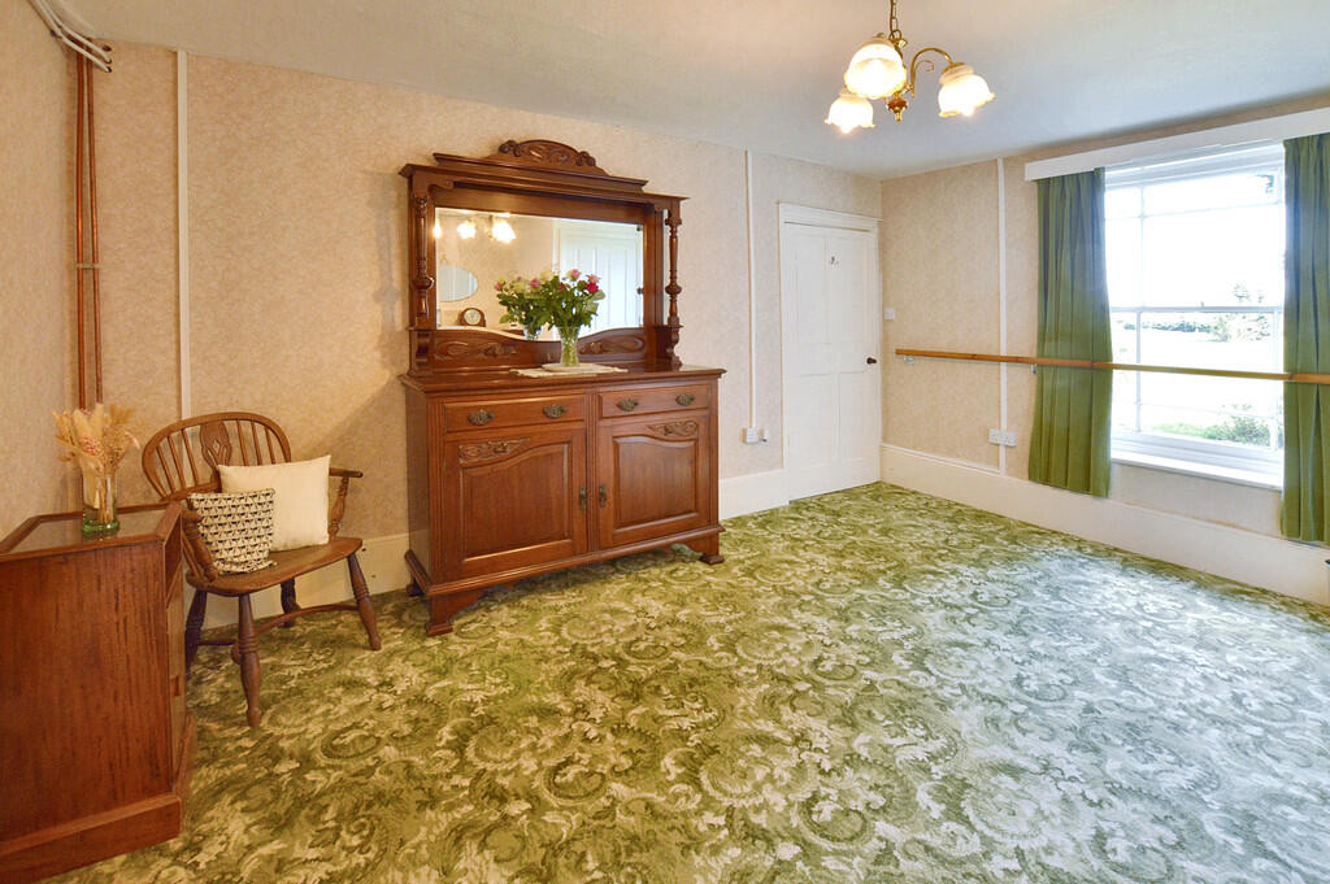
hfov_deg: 100.4
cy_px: 442
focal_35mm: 15
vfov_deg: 77.2
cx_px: 665
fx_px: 554
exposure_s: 1/15
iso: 280
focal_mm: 10
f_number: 8
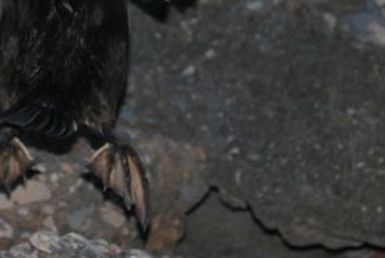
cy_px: 98
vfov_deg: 3.6
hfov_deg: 5.4
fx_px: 4070
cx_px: 44
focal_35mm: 380
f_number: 5.6
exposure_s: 1/60
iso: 280
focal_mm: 92
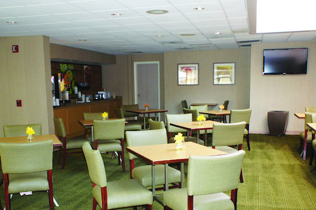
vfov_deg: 33.8
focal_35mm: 39
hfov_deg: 49.6
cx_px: 157
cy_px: 140
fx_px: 342
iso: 640
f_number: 2.8
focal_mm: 16
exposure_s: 1/60
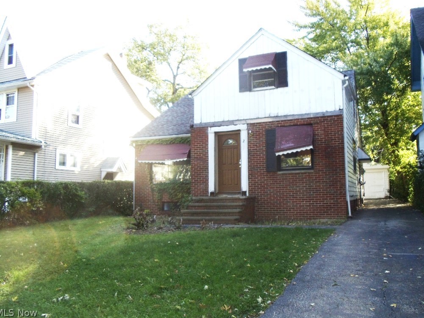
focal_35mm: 45
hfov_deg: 42.1
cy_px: 157
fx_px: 551
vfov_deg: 32.2
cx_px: 210
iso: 80
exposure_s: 1/125
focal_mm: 6
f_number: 3.5
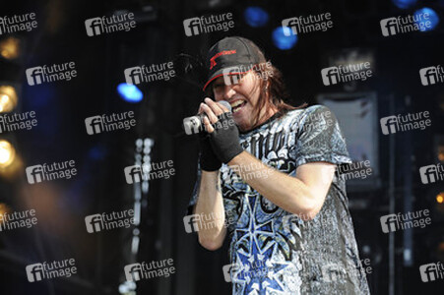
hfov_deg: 11.8
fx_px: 2144
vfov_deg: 7.9
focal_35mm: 174
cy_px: 148
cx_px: 222
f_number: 4.5
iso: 320
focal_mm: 116
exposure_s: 1/640
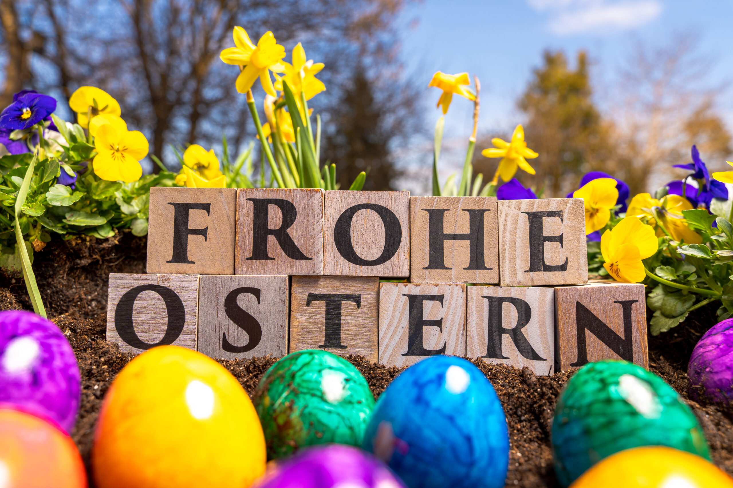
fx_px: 570
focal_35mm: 28
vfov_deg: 46.4
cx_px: 366
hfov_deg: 65.5
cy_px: 244
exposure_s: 1/160
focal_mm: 28
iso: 100
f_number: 7.1
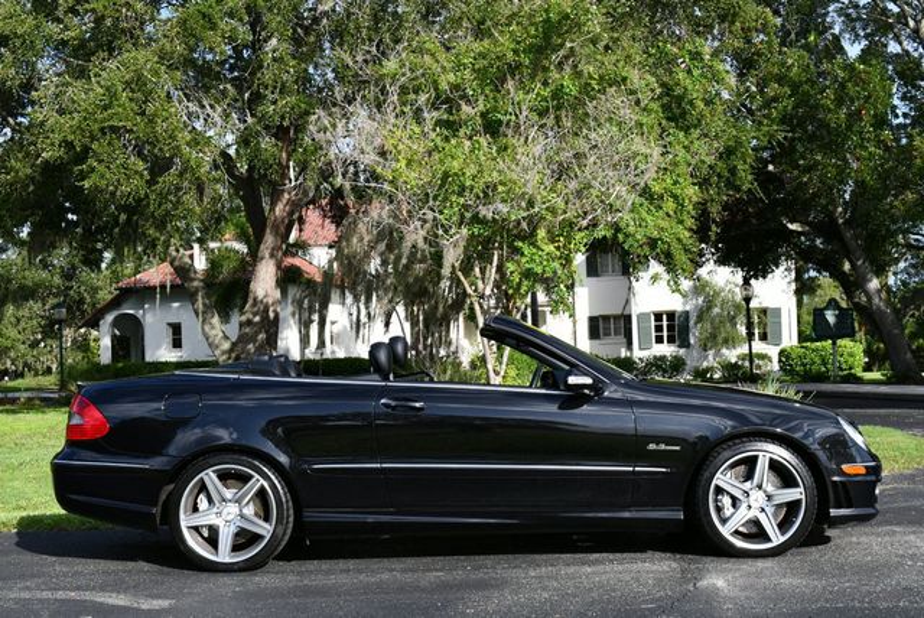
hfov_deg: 41.1
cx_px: 462
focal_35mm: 48
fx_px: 1233
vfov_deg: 28.1
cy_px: 309
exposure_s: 1/250
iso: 110
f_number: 8
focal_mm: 24
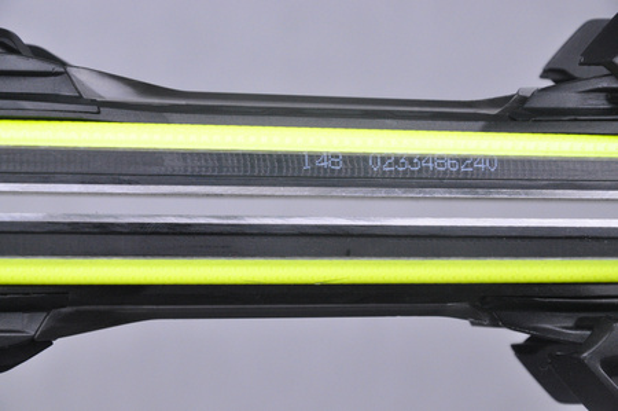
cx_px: 309
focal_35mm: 158
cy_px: 206
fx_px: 2701
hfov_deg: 13.1
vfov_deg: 8.7
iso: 3200
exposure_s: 1/125
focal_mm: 105
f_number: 9.5
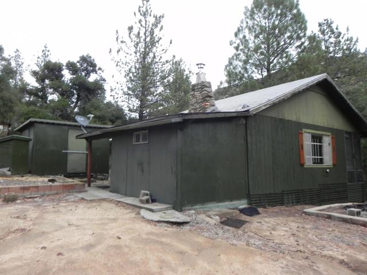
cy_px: 138
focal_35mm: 26
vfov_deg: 53.1
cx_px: 184
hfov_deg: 67.3
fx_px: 276
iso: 160
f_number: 5
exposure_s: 1/173
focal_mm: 4.6
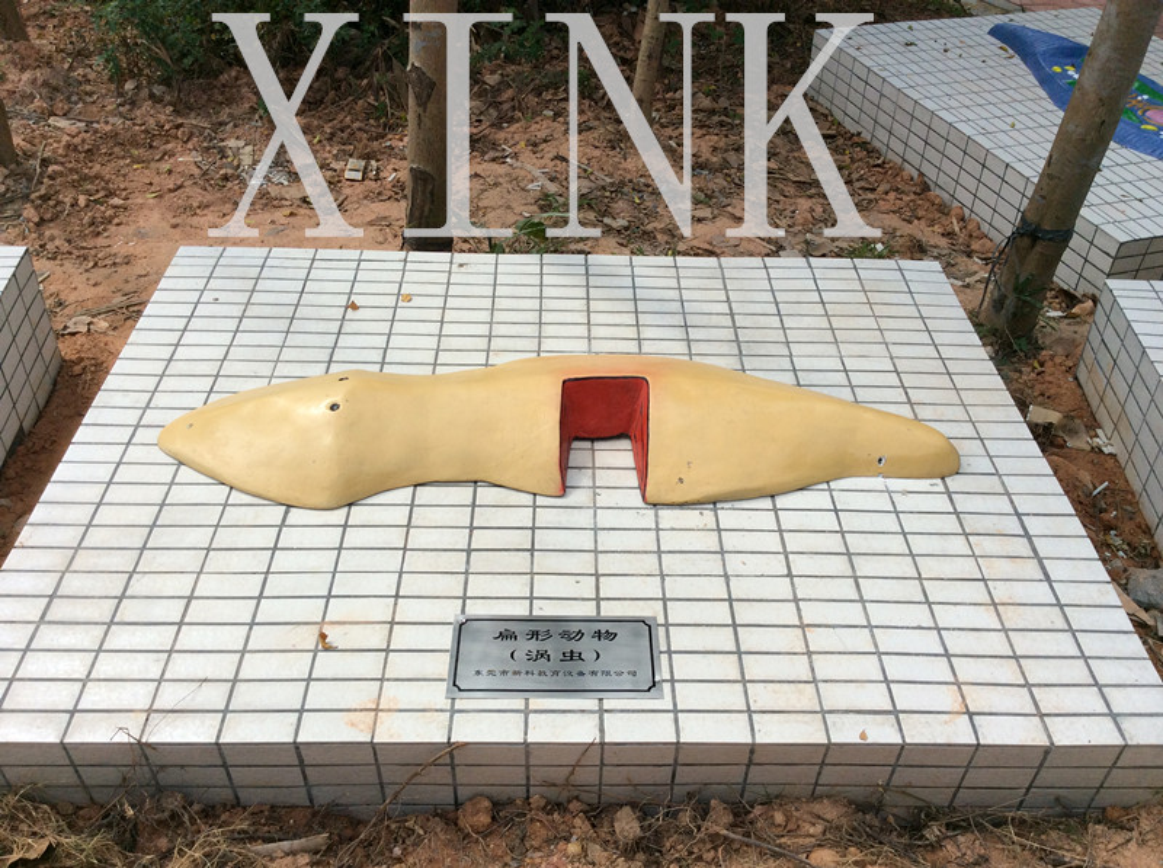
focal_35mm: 33
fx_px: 1107
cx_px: 582
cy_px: 434
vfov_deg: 42.8
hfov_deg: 55.4
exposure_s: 1/1121
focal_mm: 3.3
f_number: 2.4
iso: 32
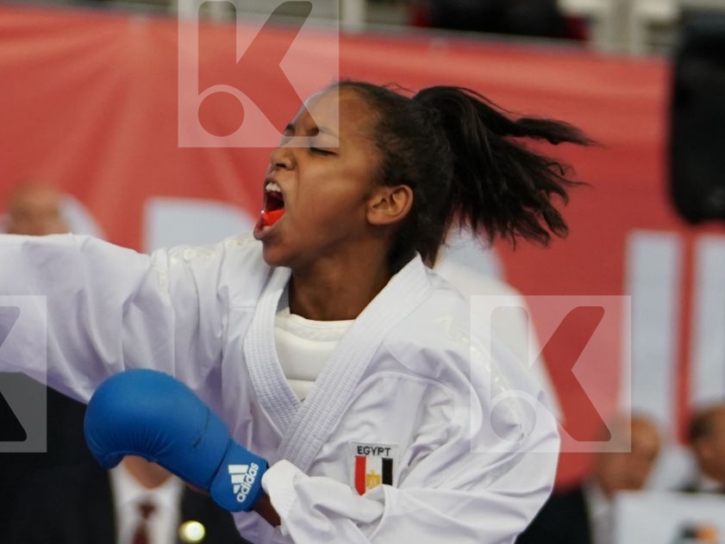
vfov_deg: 4.6
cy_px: 374
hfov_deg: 6.2
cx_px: 259
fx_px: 6724
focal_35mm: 321
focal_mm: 104
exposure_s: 1/1000
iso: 1250
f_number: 2.8
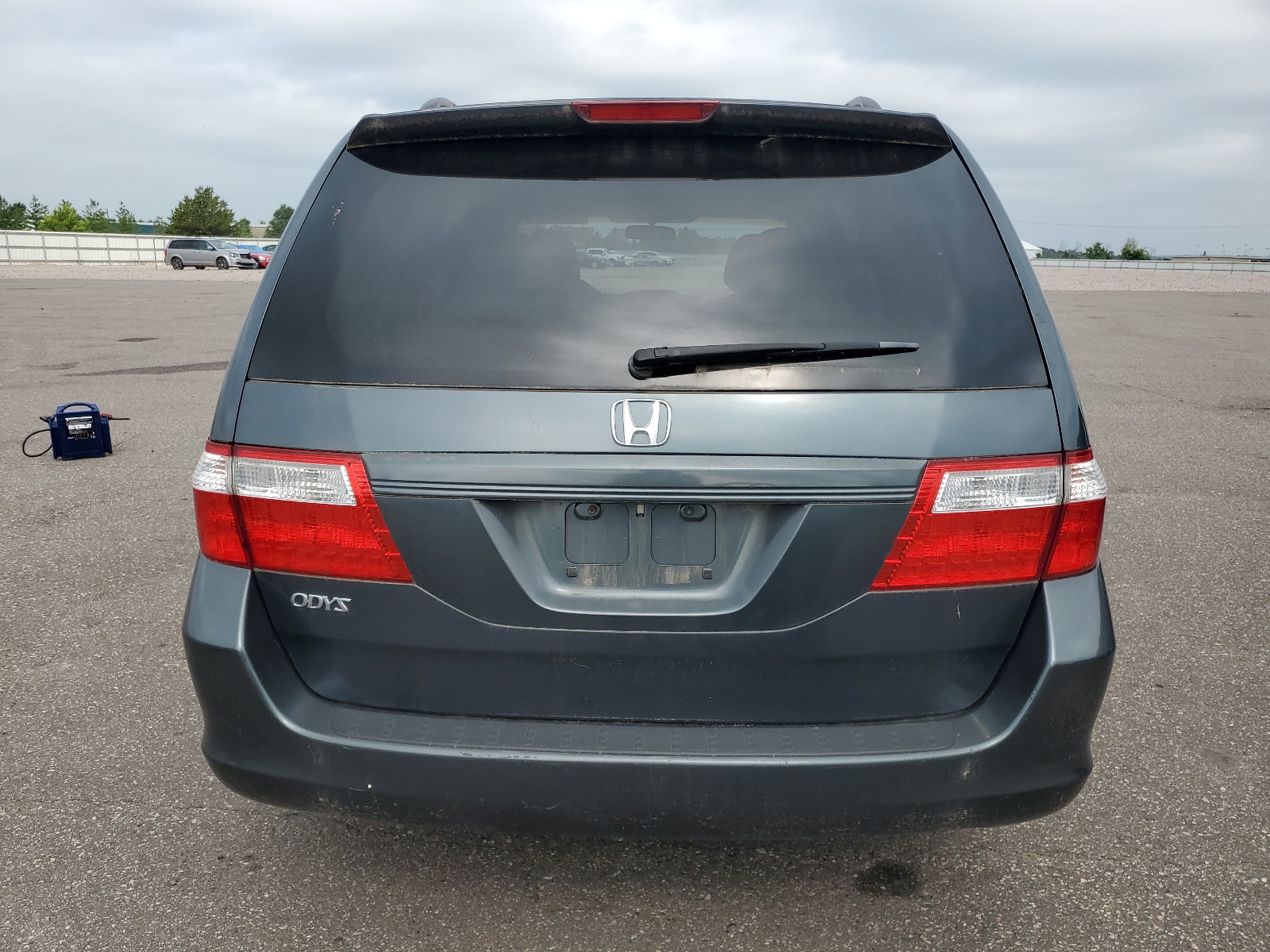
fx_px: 954
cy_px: 476
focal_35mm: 26
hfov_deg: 67.3
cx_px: 635
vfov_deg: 53.1
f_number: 1.5
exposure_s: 1/2000
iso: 50
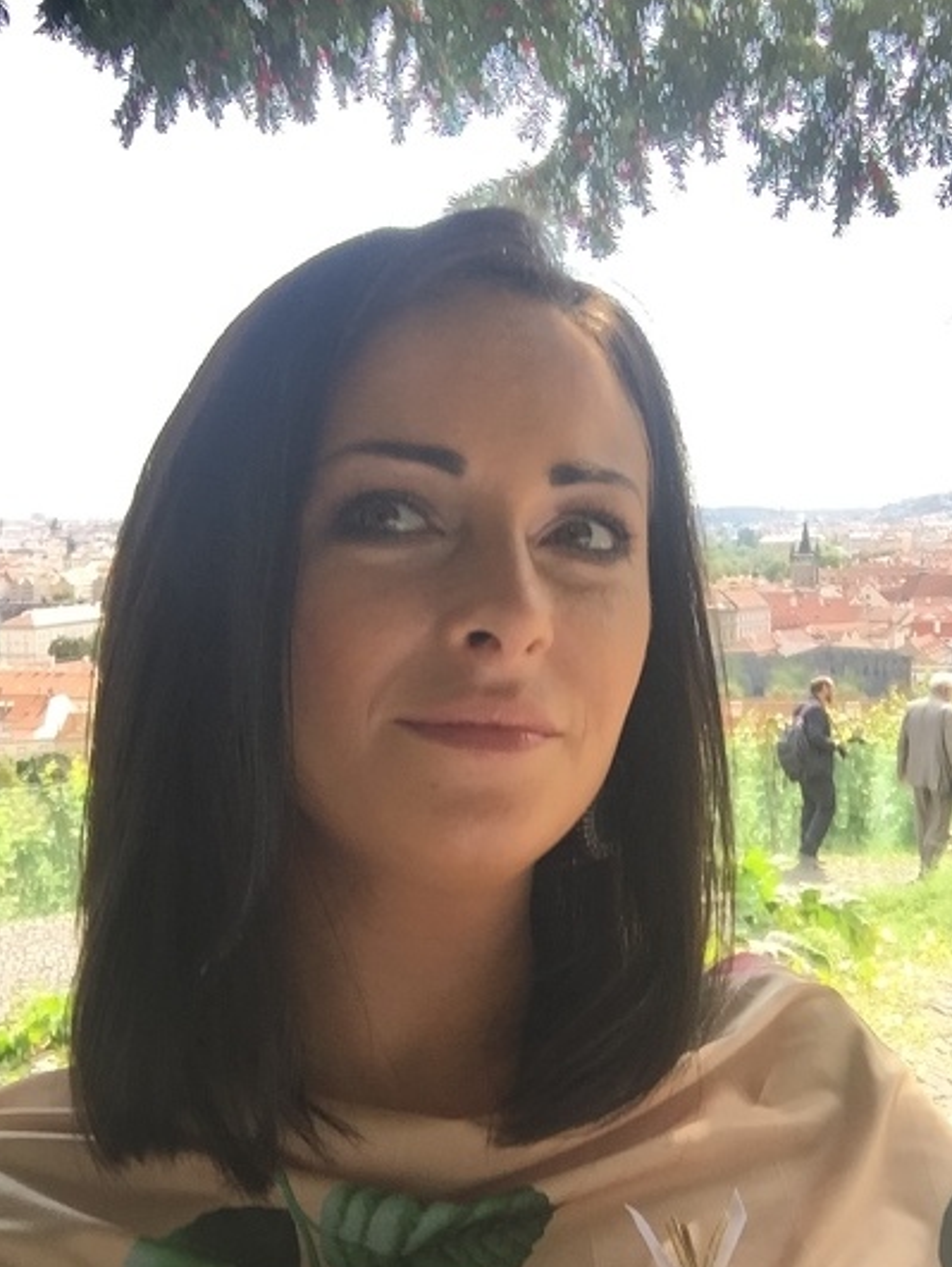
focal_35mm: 35
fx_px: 1282
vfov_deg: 52.6
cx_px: 499
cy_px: 675
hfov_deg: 40.7
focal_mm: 2.65
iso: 32
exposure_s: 1/102
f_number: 2.2
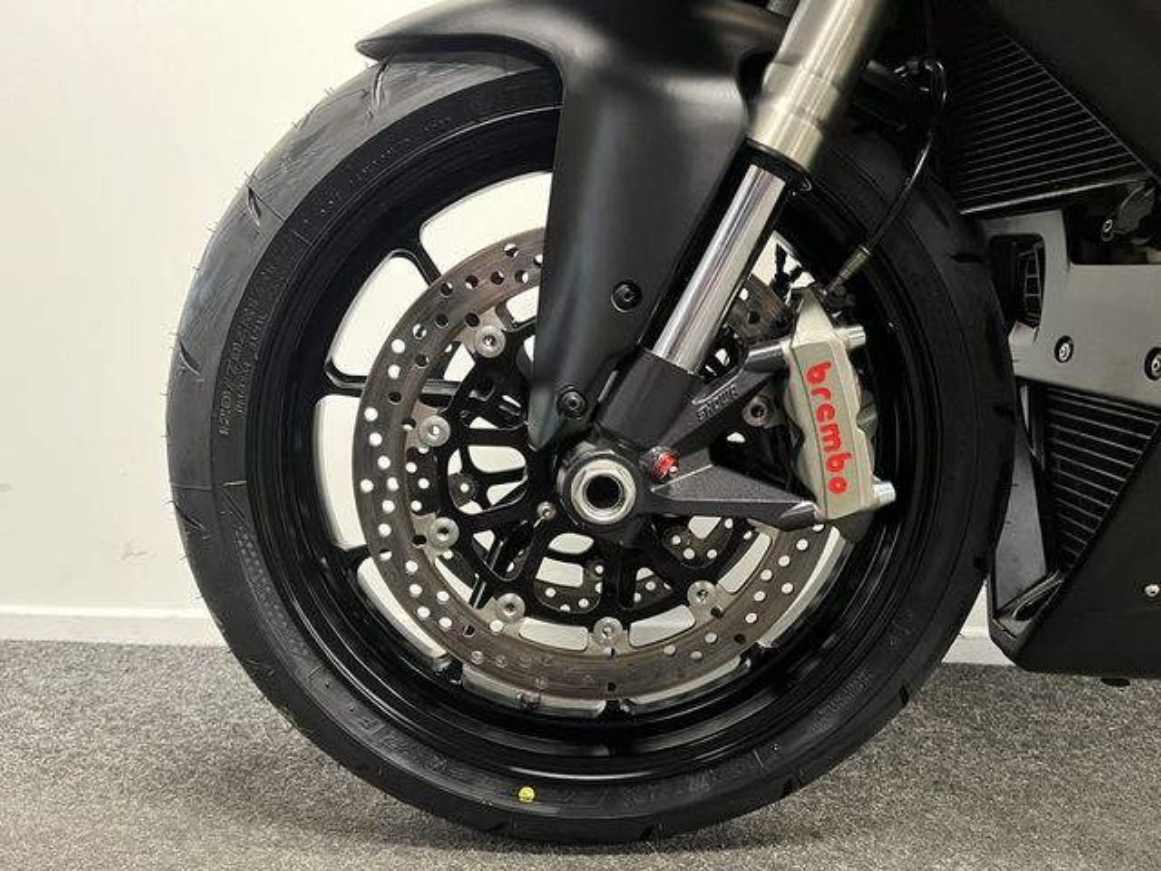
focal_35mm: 26
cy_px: 436
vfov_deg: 53.1
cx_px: 580
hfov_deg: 67.3
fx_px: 872
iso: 500
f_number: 1.6
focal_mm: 5.1
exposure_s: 1/33
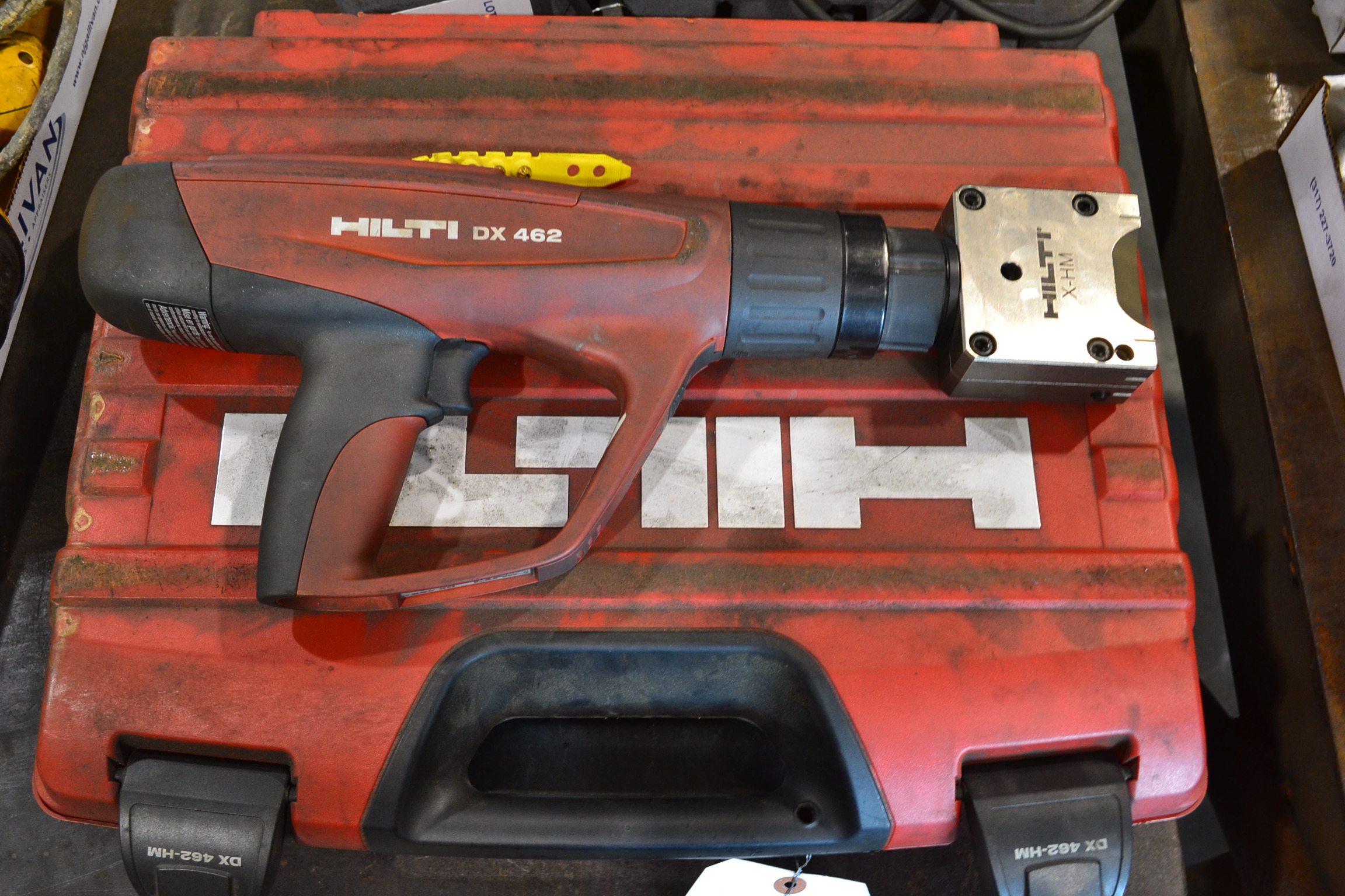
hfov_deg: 49.6
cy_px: 448
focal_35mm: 39
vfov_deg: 34.2
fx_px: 1457
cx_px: 672
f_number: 6.3
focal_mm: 26
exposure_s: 1/15
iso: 800
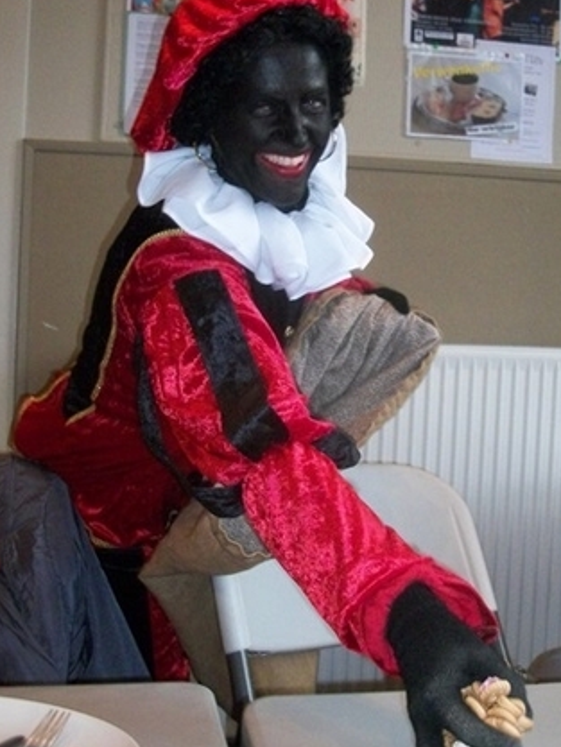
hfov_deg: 31.4
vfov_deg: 40.9
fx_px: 993
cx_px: 339
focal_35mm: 46
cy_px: 278
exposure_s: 1/60
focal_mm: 5.7
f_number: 2.9
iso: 400
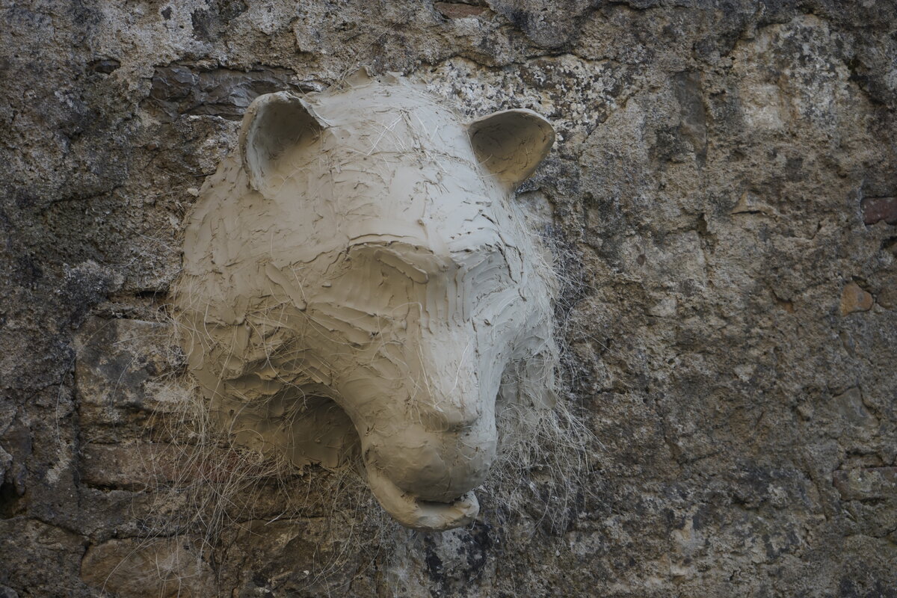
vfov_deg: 19.5
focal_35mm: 70
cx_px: 448
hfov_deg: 28.8
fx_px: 1744
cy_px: 299
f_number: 5.6
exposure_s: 1/160
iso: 250
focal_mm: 70
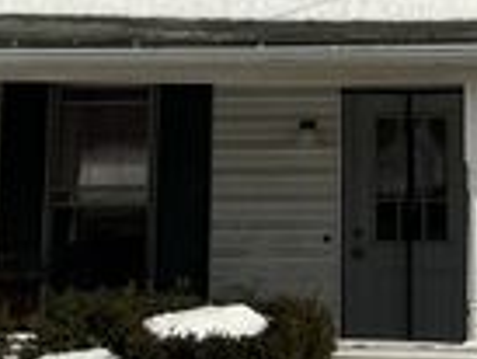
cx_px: 442
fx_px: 1407
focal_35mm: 102
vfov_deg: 14.1
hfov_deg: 18.9
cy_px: -82
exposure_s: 1/3788
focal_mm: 3
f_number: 1.8
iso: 25
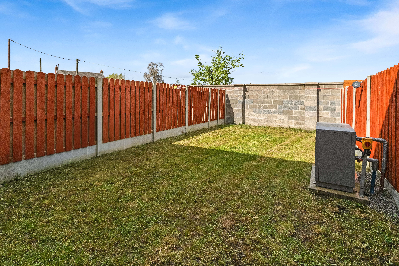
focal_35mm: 18
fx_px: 199
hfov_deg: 90.0
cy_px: 131
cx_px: 192
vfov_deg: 67.4
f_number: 6.3
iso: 640
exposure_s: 1/2000
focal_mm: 17
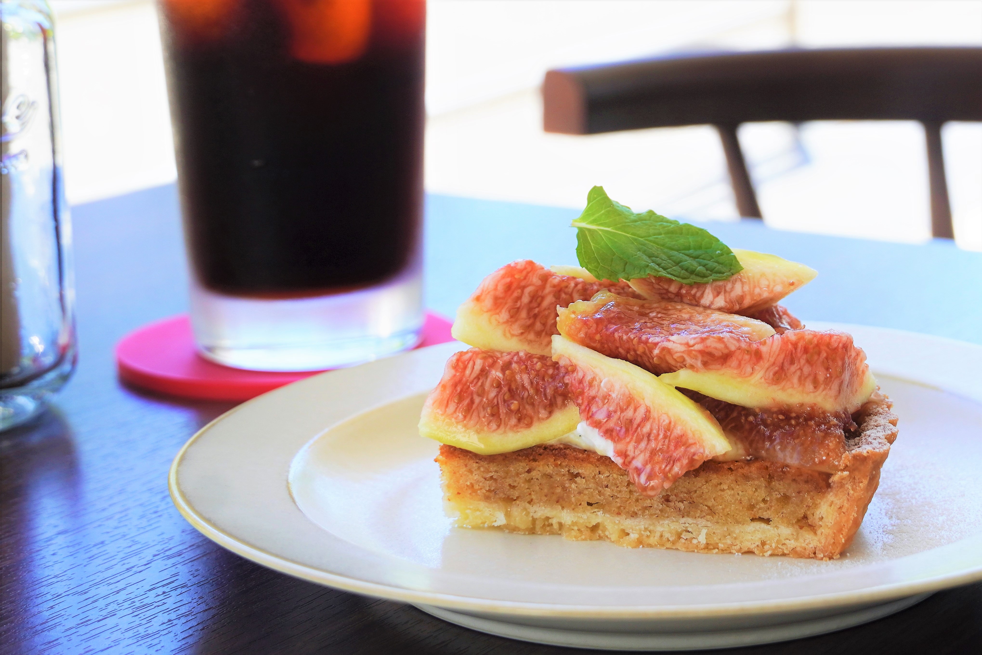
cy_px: 328
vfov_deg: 22.1
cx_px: 491
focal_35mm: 62
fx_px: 1678
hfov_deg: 32.6
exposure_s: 1/125
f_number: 6.3
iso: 100
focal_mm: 41
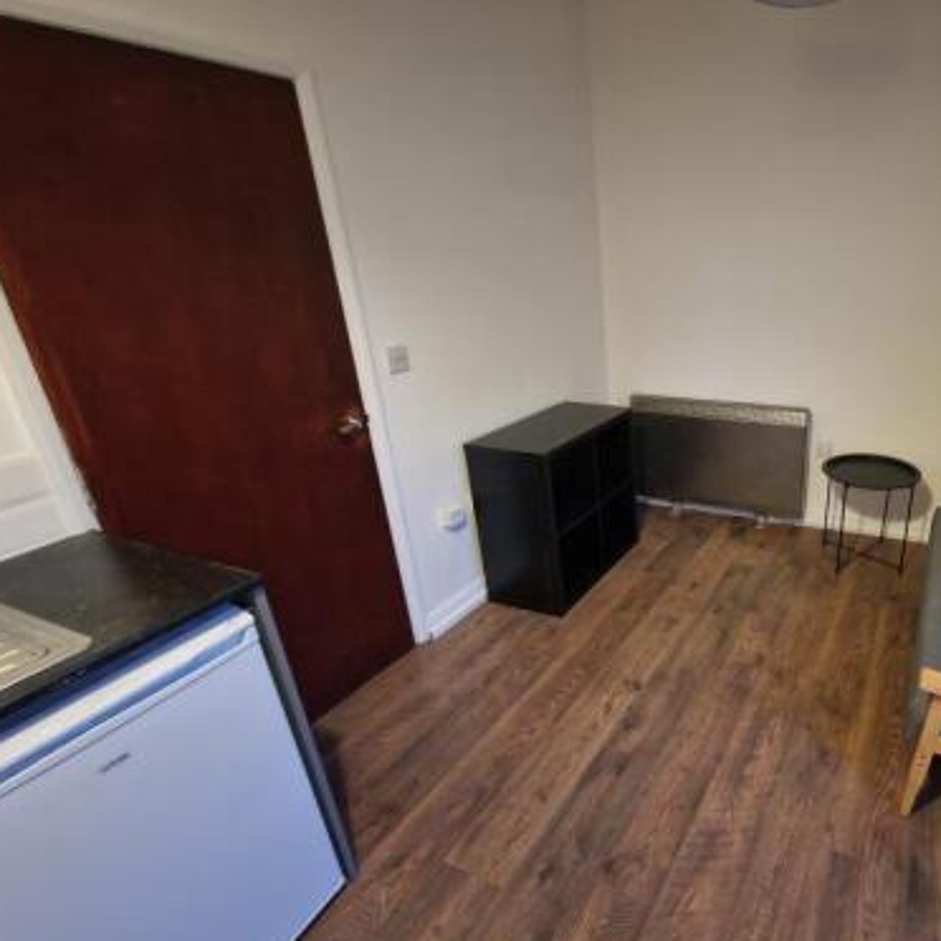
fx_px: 554
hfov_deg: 75.1
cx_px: 702
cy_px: 474
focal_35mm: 18
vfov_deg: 80.7
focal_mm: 2.2
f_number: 2.2
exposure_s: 1/25
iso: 1000
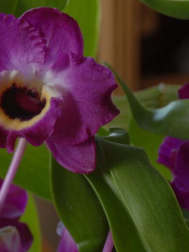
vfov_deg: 10.1
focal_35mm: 195
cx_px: 33
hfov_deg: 7.6
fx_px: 1419
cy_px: 126
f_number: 22
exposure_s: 1/2
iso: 100
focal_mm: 90
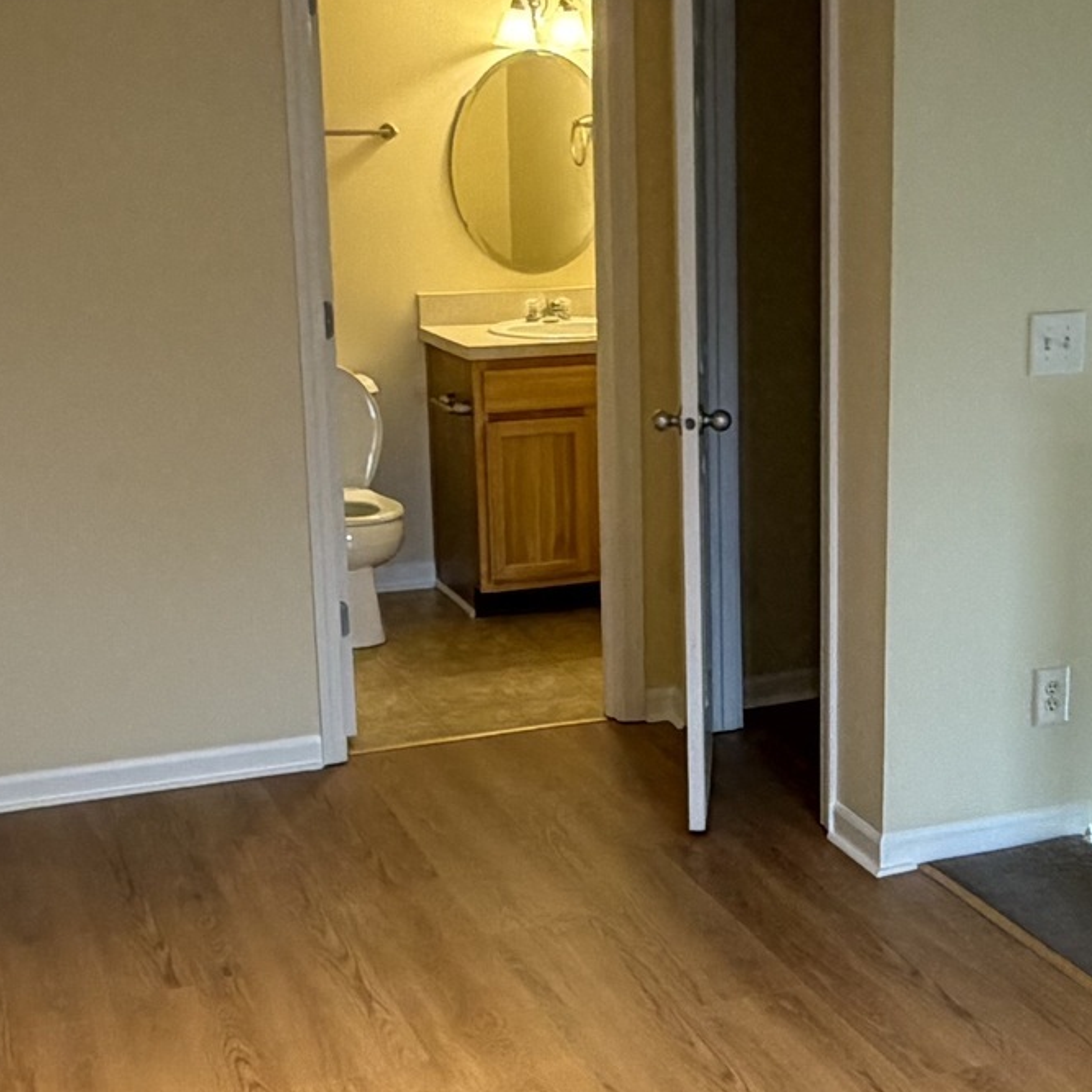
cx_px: 789
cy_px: 620
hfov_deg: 29.7
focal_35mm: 57
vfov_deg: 30.0
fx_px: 2034
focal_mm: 2.22
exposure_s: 1/60
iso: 160
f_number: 2.2
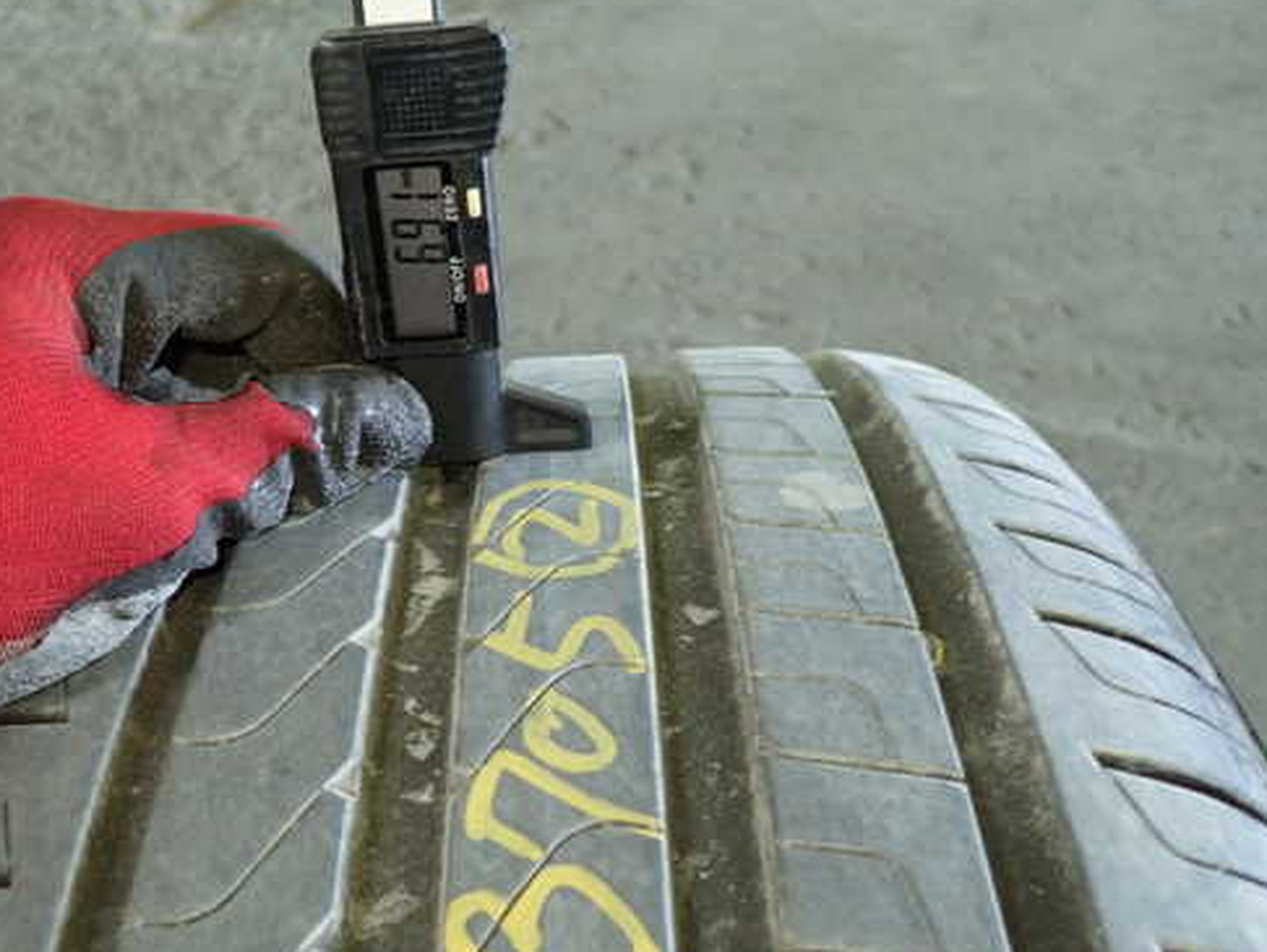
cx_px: 519
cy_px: 509
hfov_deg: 49.9
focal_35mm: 37
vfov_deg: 38.7
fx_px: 1355
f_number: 2.3
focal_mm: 5.4
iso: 250
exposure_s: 1/30
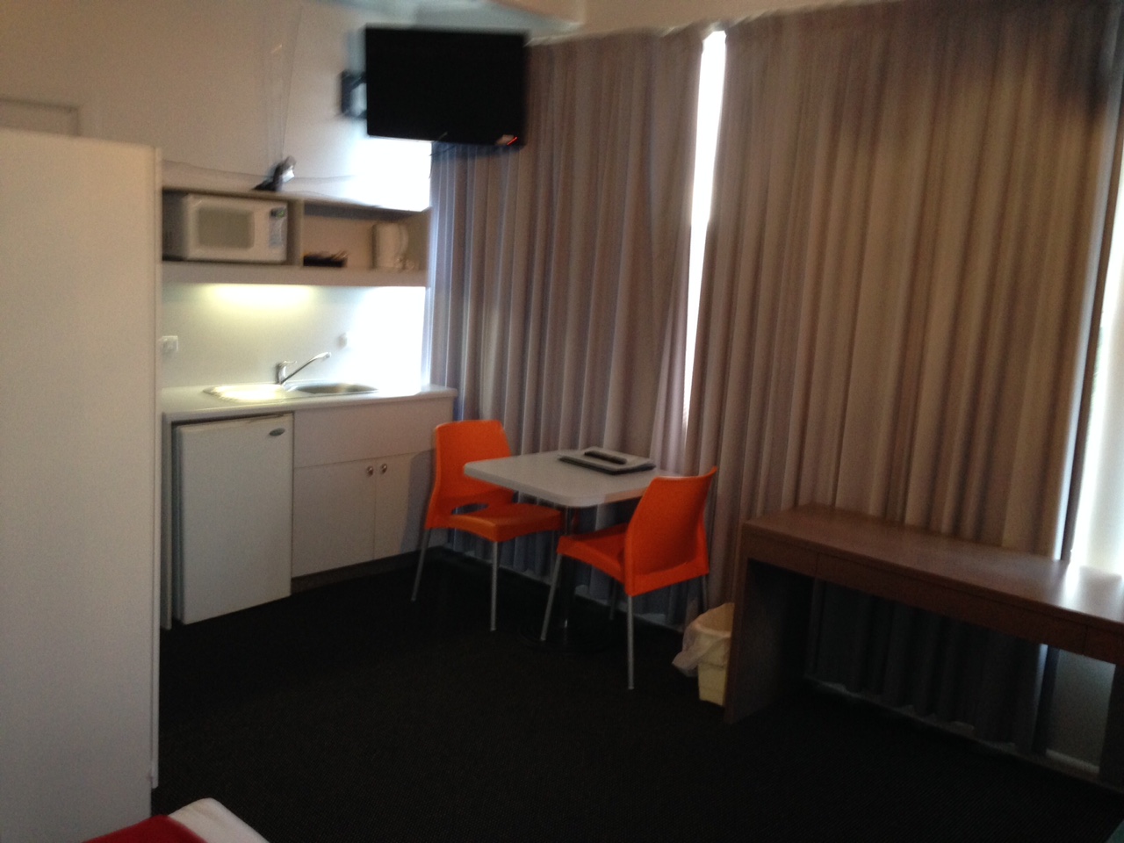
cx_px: 562
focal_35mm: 33
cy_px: 422
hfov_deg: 55.4
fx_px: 1072
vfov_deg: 42.9
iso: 200
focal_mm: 4.12
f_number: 2.4
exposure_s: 1/20
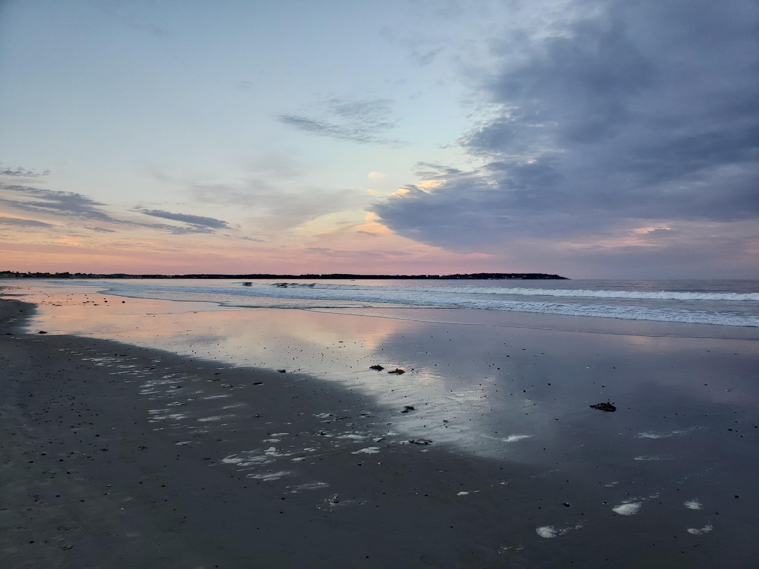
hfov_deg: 67.3
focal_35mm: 26
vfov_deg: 53.1
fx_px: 570
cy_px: 284
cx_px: 380
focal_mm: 4.3
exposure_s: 1/100
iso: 64
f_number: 2.4
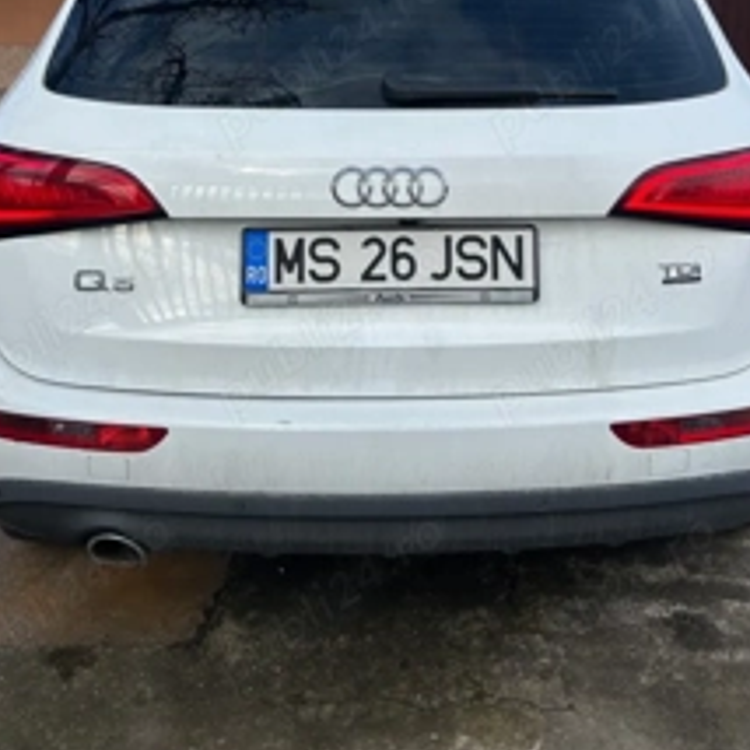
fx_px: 1054
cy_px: 98
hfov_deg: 39.2
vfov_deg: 37.1
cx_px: 400
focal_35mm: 43
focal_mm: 5.7
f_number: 1.5
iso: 50
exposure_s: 1/2404
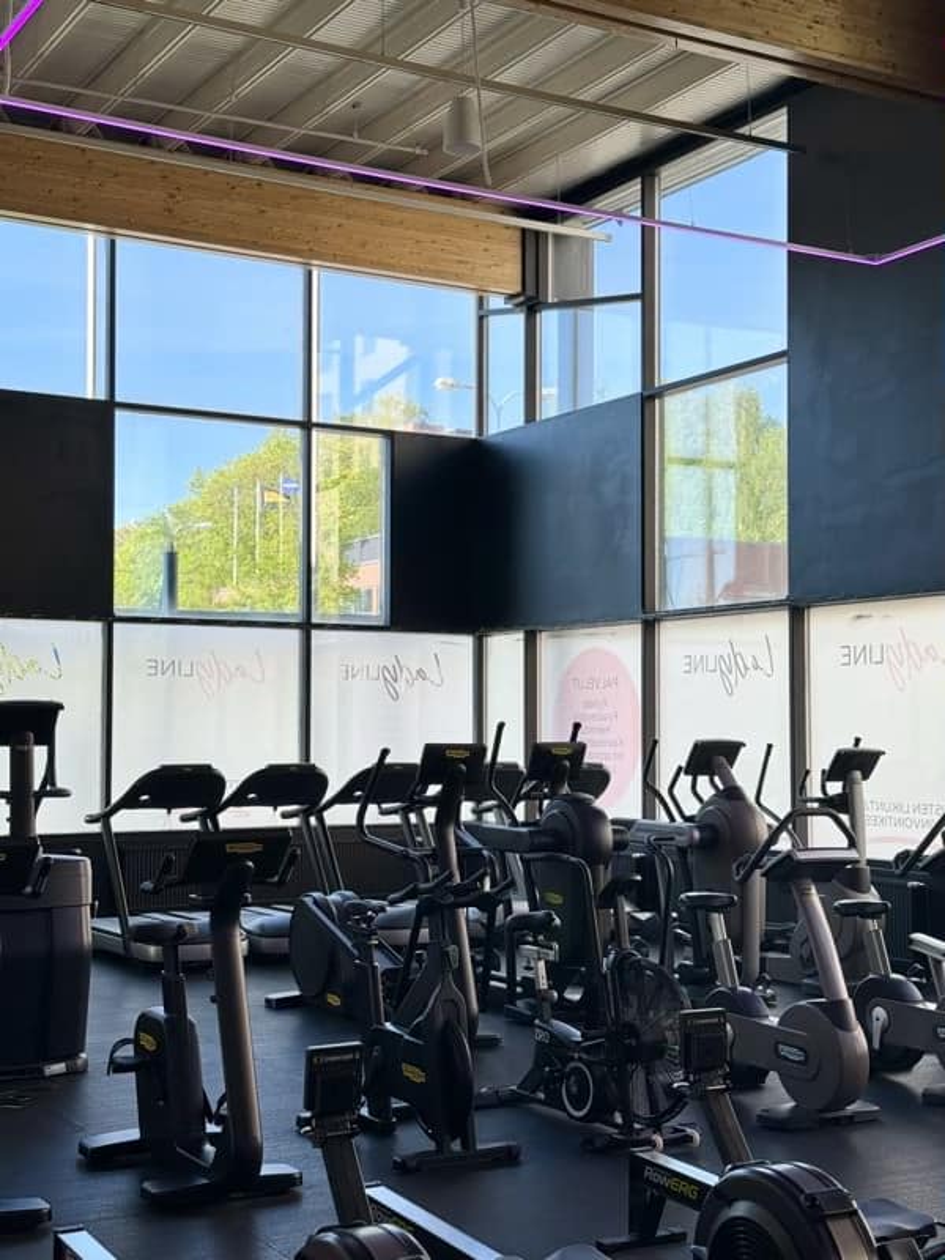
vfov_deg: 39.7
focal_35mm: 48
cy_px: 630
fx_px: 1747
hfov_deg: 30.3
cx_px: 472
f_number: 1.78
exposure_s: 1/425
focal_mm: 6.76
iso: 64
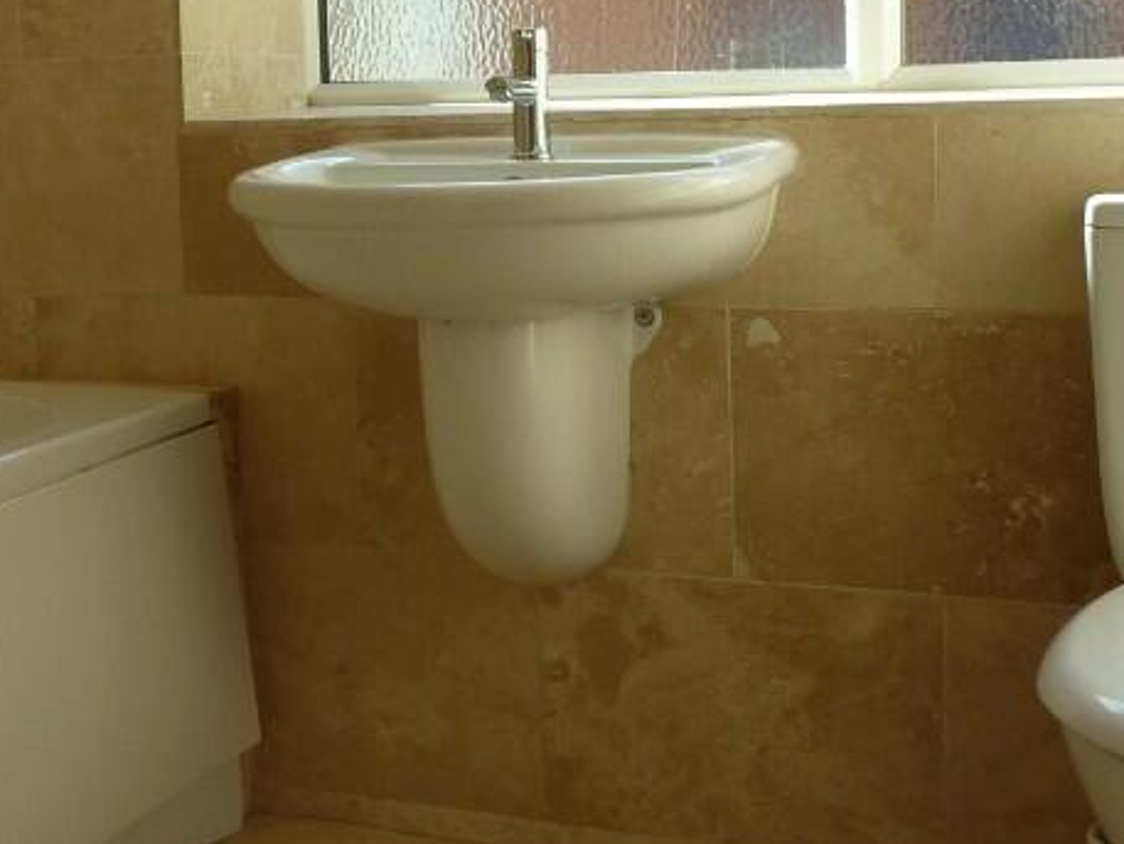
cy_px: 202
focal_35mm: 56
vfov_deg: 25.8
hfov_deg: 33.7
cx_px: 298
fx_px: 1819
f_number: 4
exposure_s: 1/100
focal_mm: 4.1
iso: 80
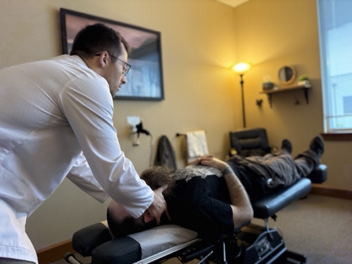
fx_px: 244
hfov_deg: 71.6
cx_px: 176
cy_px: 132
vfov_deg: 56.8
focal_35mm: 24
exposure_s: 1/60
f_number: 1.78
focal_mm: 6.76
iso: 500
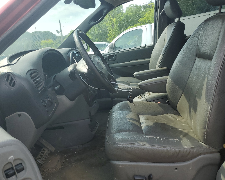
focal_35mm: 28
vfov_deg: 51.5
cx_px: 114
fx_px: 186
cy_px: 93
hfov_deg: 62.2
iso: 50
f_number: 1.5
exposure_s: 1/1111
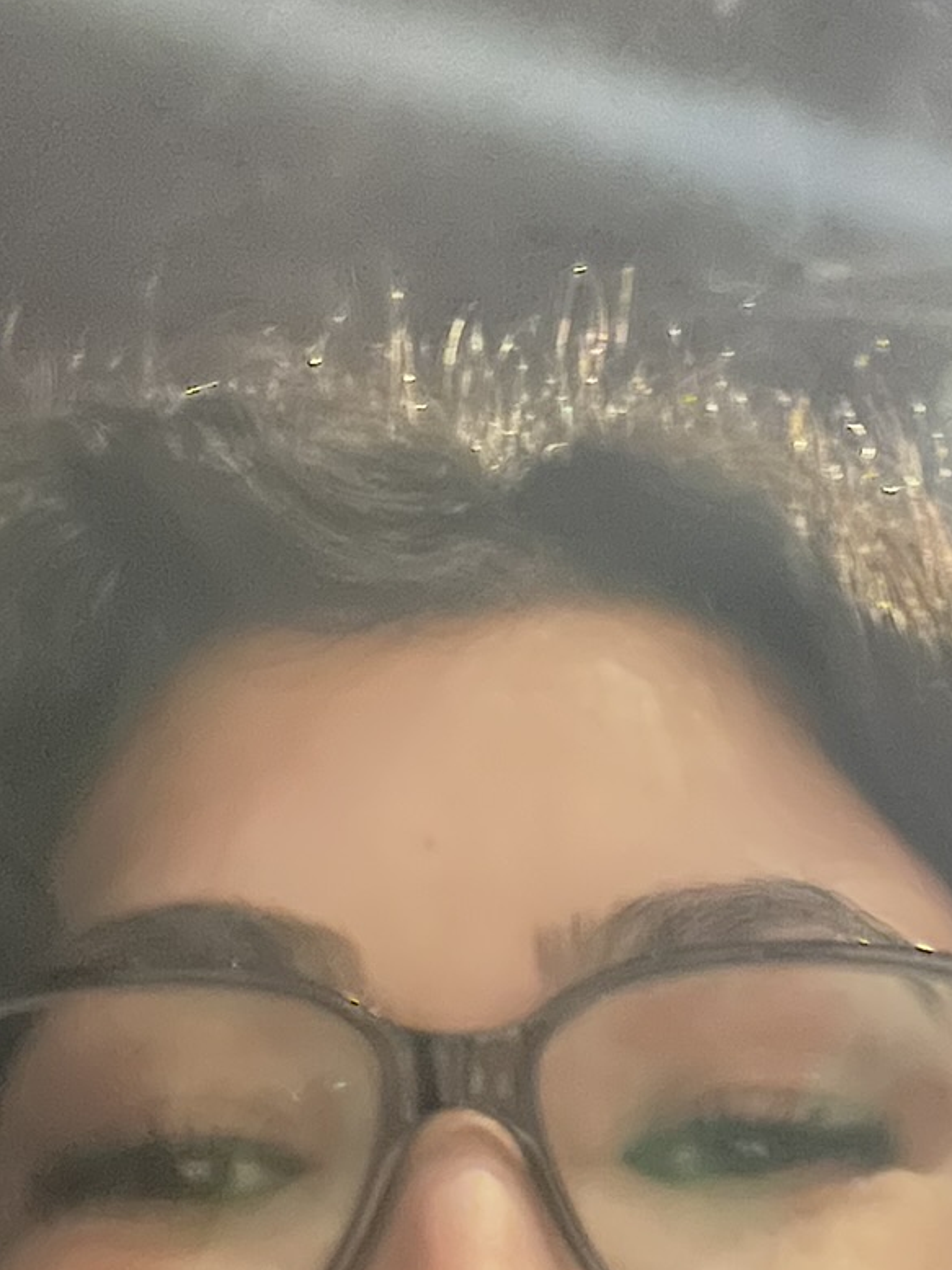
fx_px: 2898
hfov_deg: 18.7
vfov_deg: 24.7
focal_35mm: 79
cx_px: 469
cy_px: 478
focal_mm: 2.71
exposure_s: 1/10
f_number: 2.2
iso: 1000
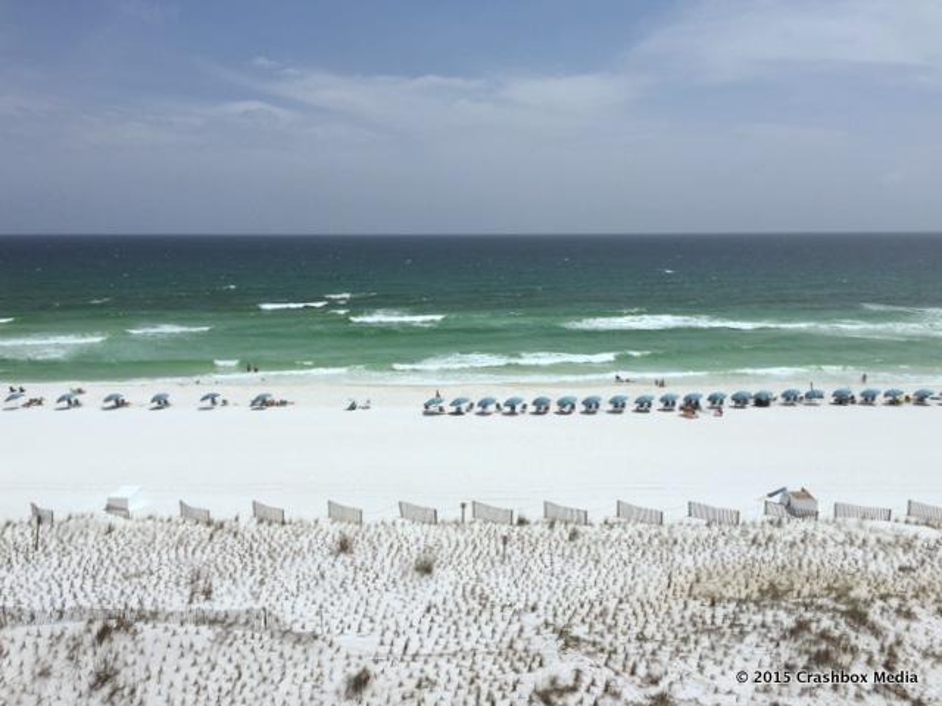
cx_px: 471
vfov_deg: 48.2
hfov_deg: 61.7
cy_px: 353
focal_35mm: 29
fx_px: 789
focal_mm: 4.15
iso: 32
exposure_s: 1/7937
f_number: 2.2
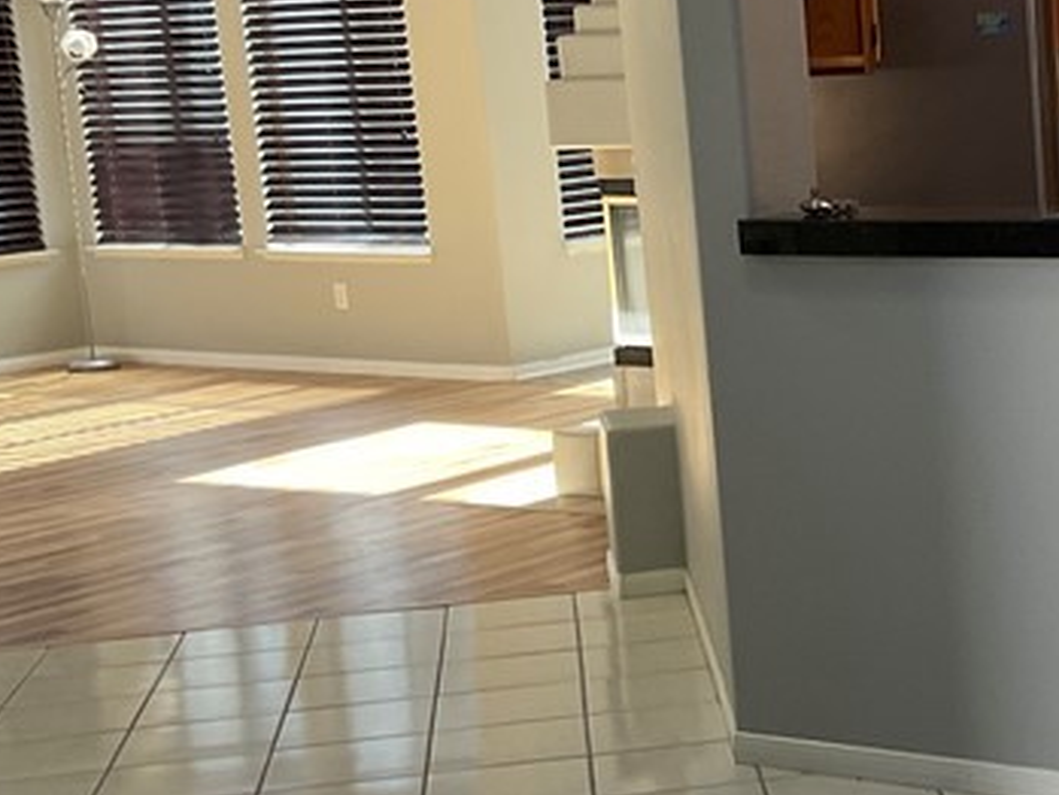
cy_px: 485
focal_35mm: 85
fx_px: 2601
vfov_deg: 17.4
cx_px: 1214
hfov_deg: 21.6
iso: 64
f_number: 1.8
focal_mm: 3
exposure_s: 1/120
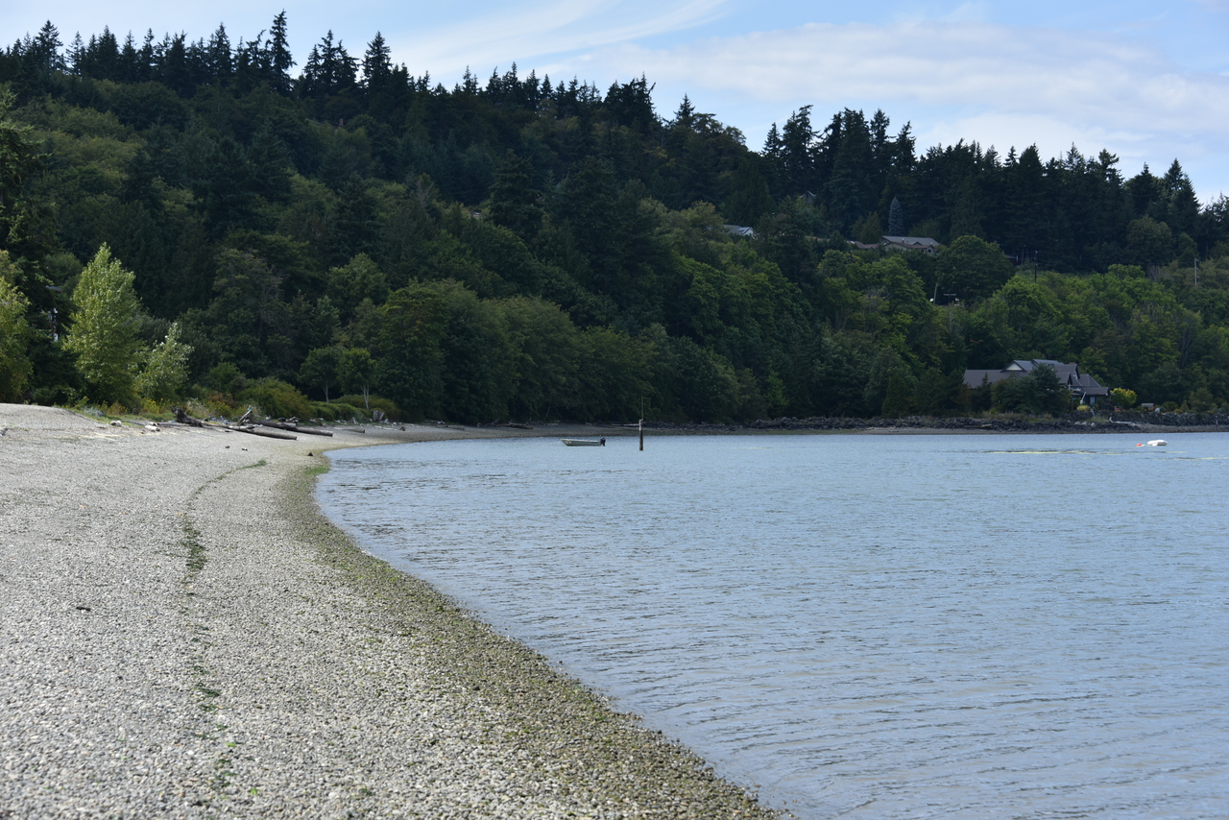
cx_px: 614
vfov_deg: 16.7
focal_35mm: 82
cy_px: 410
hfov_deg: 24.8
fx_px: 2800
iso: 100
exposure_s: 1/250
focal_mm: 82
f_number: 8
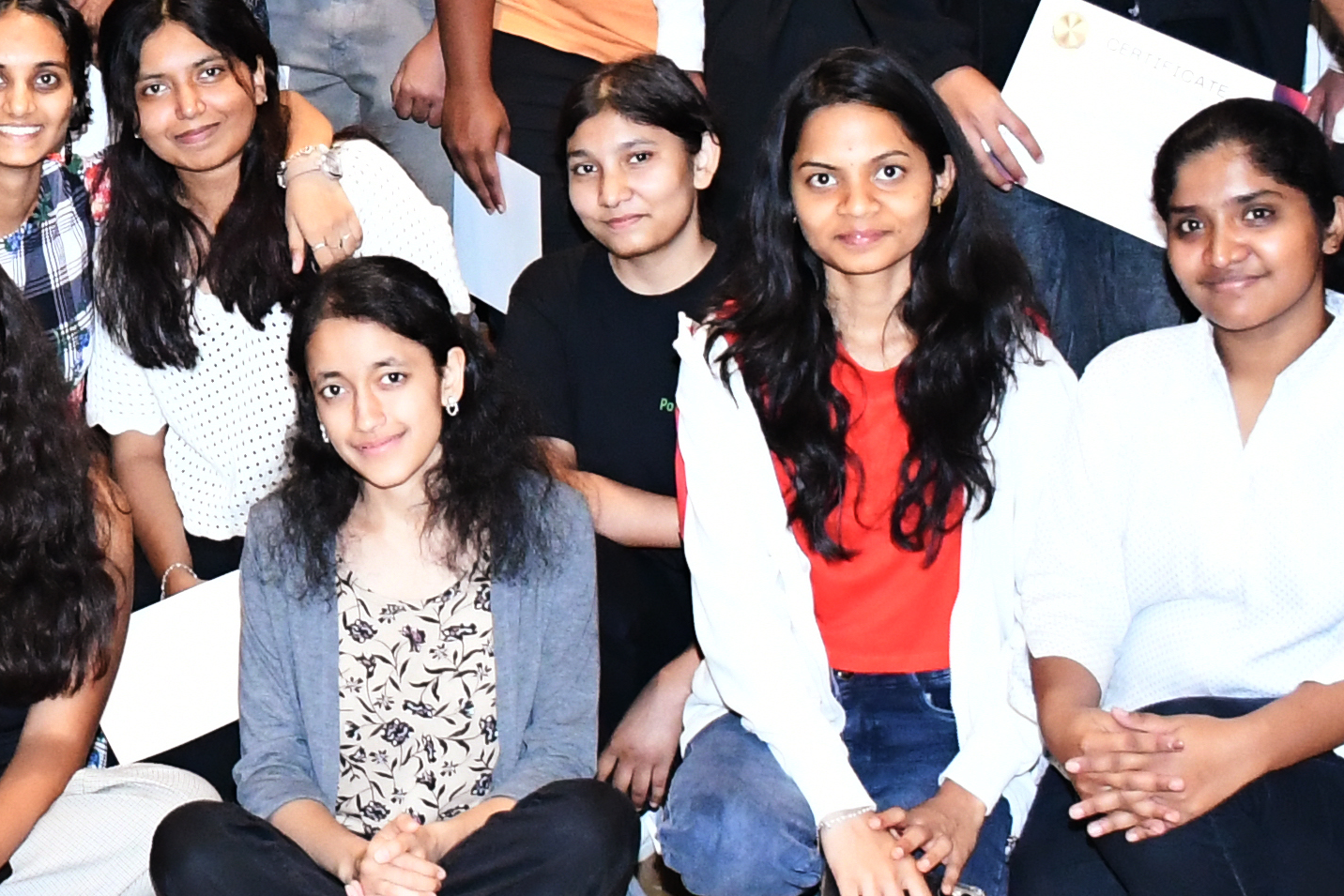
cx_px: -239
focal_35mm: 105
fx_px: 3920
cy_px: -181
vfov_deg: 12.7
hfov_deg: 18.5
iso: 3200
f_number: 3.5
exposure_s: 1/60
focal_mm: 18
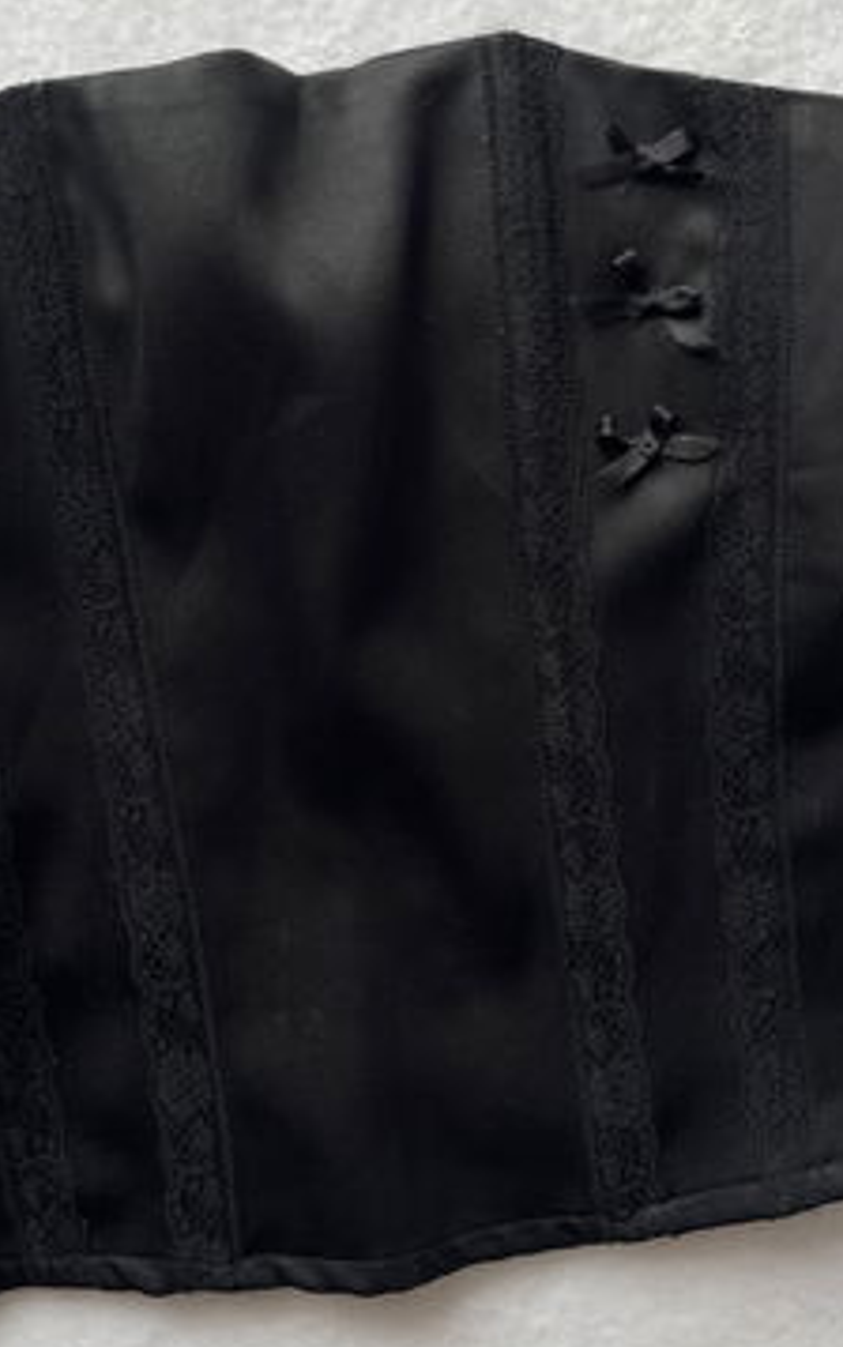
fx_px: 1506
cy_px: 626
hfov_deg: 31.2
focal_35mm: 41
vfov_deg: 48.2
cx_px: 354
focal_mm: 5.1
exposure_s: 1/207
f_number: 1.6
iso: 40
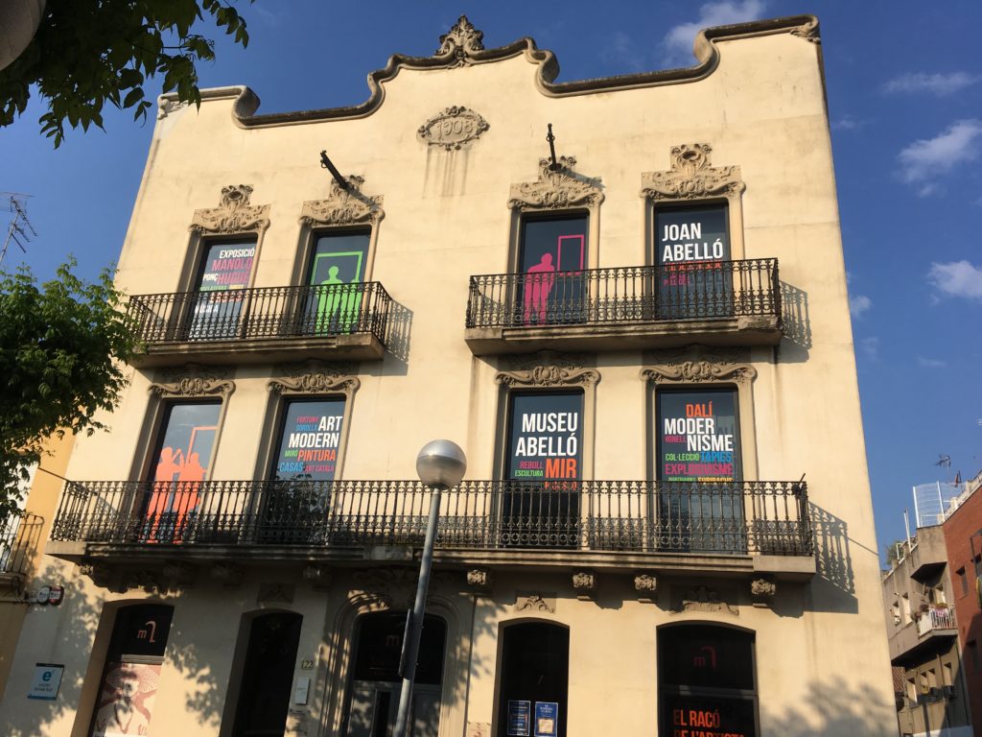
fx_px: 823
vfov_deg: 48.2
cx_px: 491
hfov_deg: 61.7
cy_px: 368
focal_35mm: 29
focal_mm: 4.15
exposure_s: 1/1972
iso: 25
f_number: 2.2
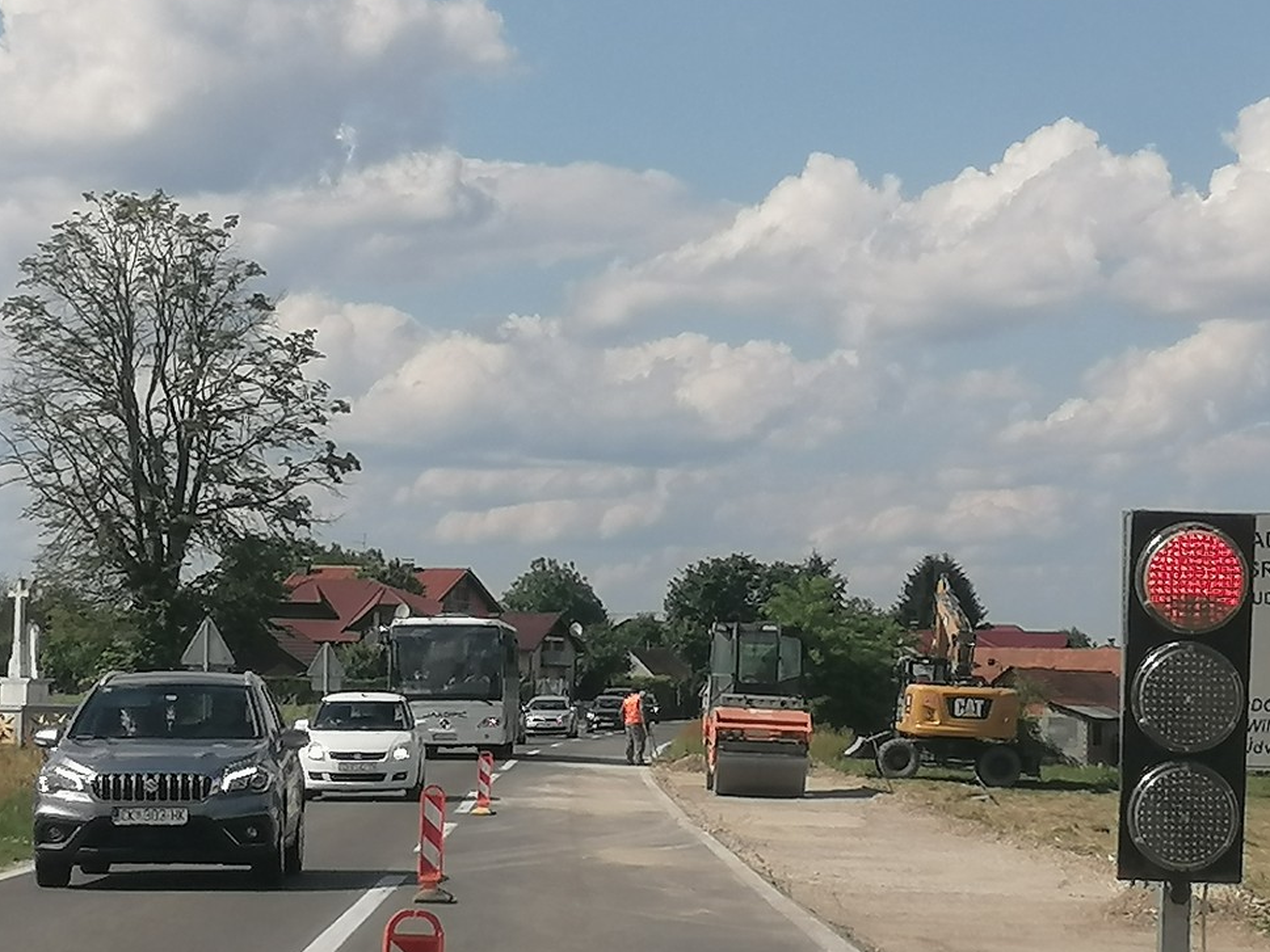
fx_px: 4366
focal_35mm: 119
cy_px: 484
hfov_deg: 16.5
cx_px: 590
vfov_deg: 12.5
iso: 50
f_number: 1.8
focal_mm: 4.75
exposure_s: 1/1862
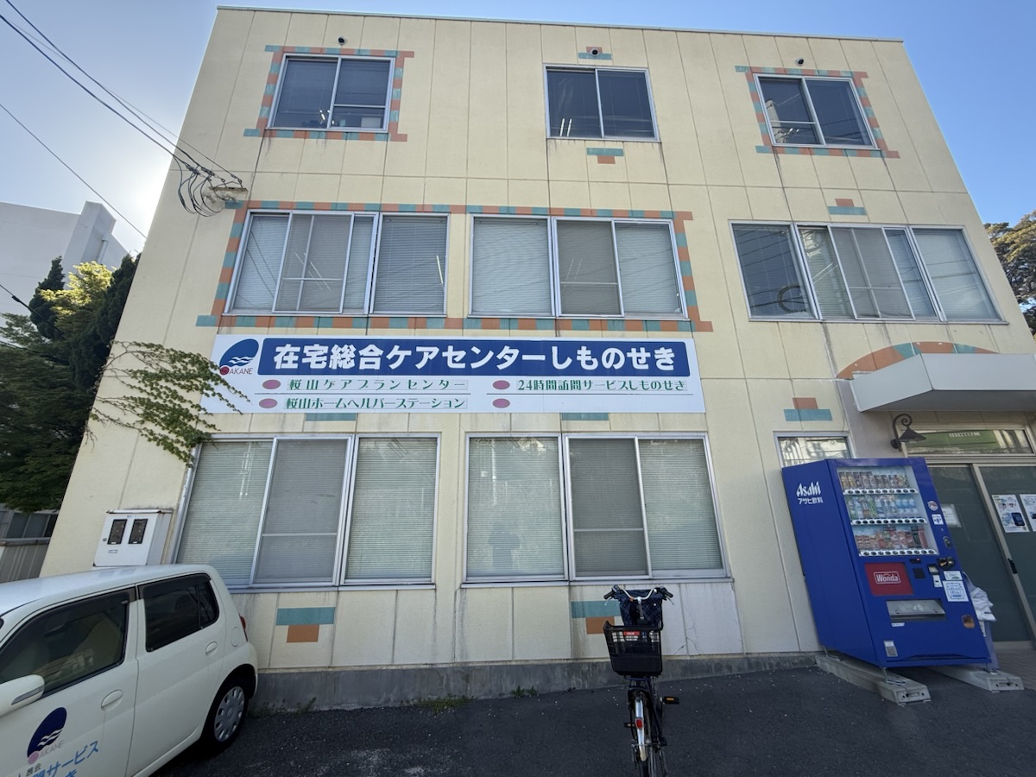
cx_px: 518
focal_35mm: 14
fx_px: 419
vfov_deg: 85.7
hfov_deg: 102.1
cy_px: 388
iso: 50
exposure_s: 1/644
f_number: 2.2
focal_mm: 2.22
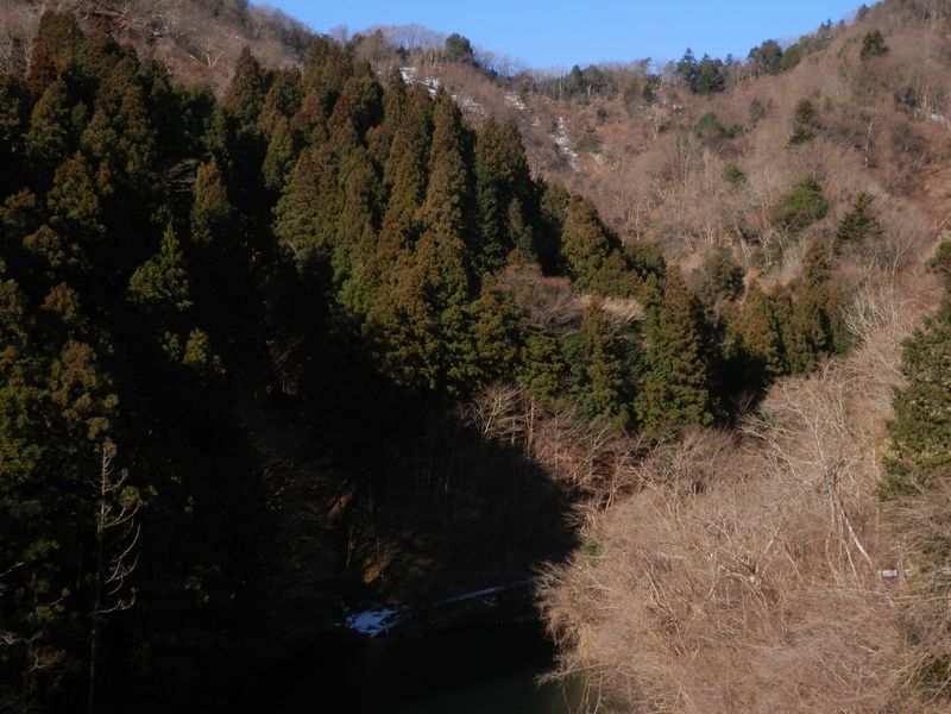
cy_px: 357
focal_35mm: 40
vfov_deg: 36.0
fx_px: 1099
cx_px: 476
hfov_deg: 46.8
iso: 80
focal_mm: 7.3
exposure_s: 1/500
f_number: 3.7
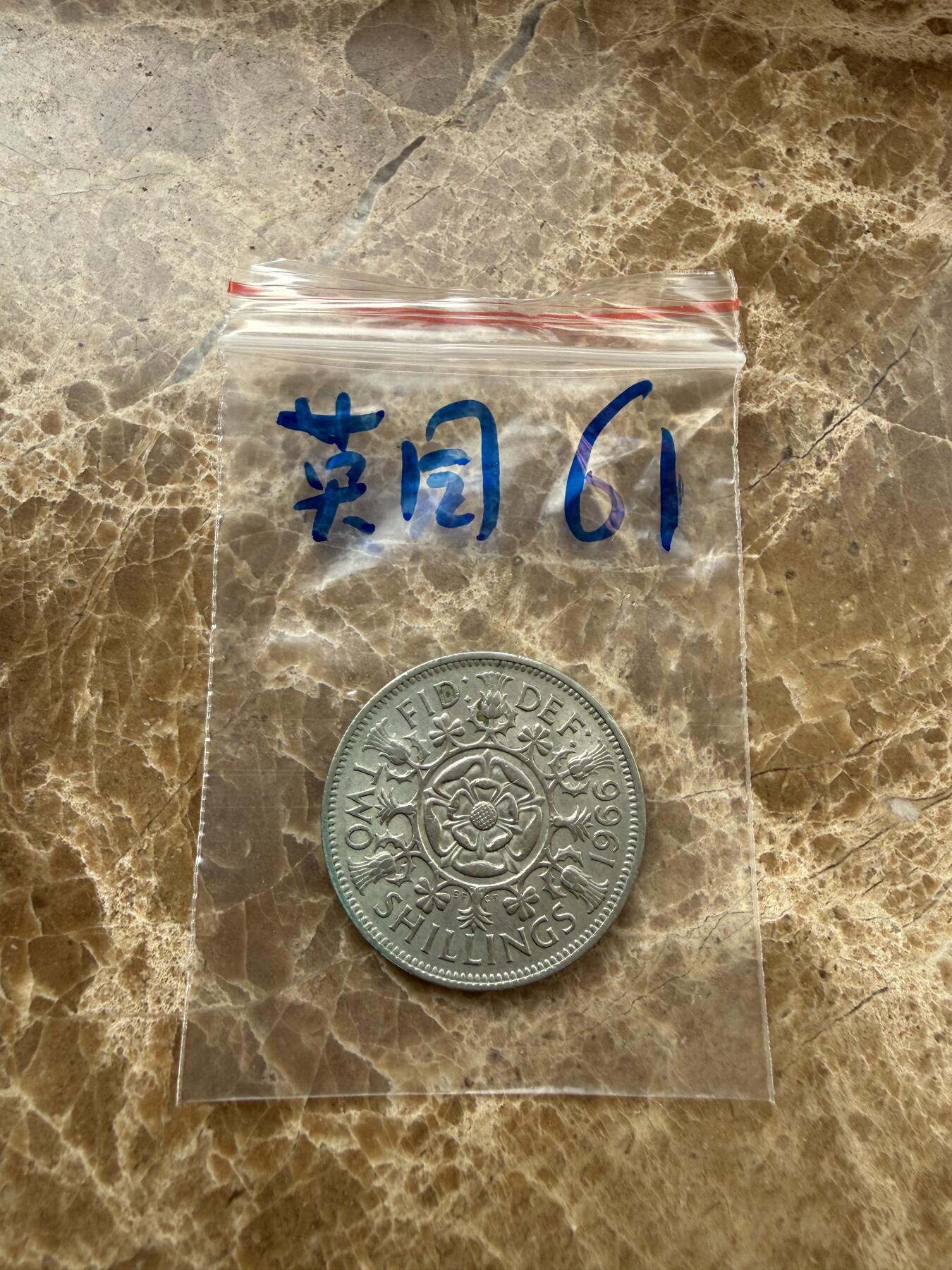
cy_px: 635
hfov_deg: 56.8
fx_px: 880
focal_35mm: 24
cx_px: 476
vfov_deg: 71.6
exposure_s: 1/162
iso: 40
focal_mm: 2.22
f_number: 2.2
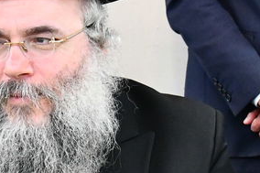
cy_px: 81
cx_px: 67
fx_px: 1494
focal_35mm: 207
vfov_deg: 6.6
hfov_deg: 9.9
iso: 4000
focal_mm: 42
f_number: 5.6
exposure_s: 1/100
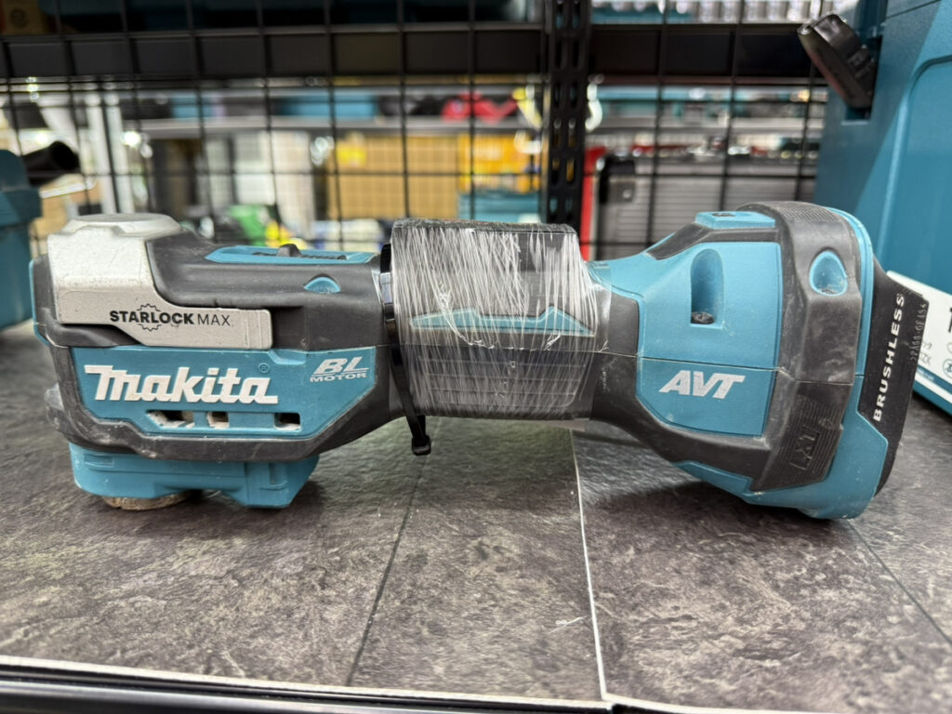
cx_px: 476
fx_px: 660
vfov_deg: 56.8
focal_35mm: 24
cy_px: 357
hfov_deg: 71.6
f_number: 1.78
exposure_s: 1/50
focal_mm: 6.76
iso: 160
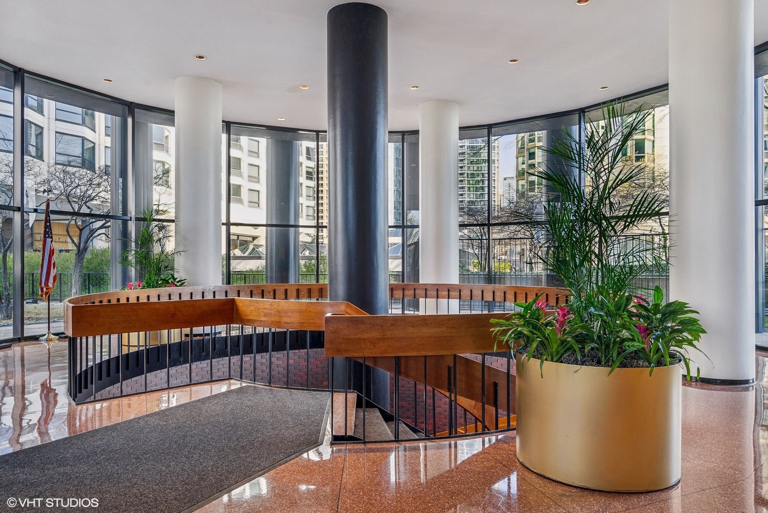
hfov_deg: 71.5
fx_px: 533
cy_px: 256
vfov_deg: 51.3
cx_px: 384
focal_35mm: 25
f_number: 8
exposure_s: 1/6
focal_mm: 25
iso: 200
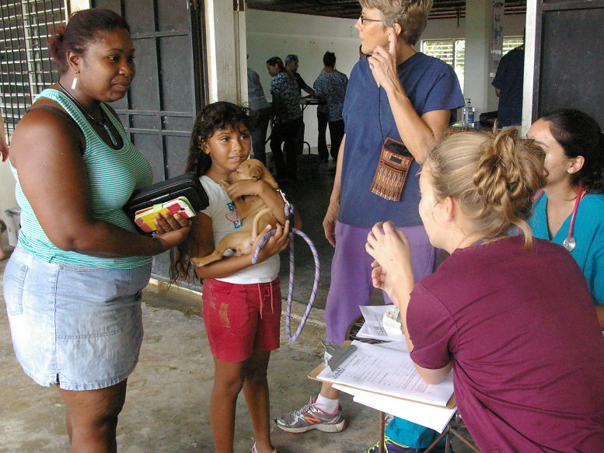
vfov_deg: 38.2
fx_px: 655
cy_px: 226
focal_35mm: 38
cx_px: 318
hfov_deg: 49.5
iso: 3200
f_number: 11
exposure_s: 1/125
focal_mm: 23
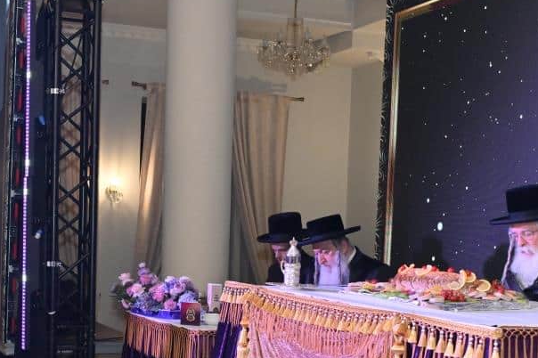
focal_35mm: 61
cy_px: 293
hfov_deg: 32.7
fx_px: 911
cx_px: 187
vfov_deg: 21.9
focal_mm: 24
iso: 640
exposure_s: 1/160
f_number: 4
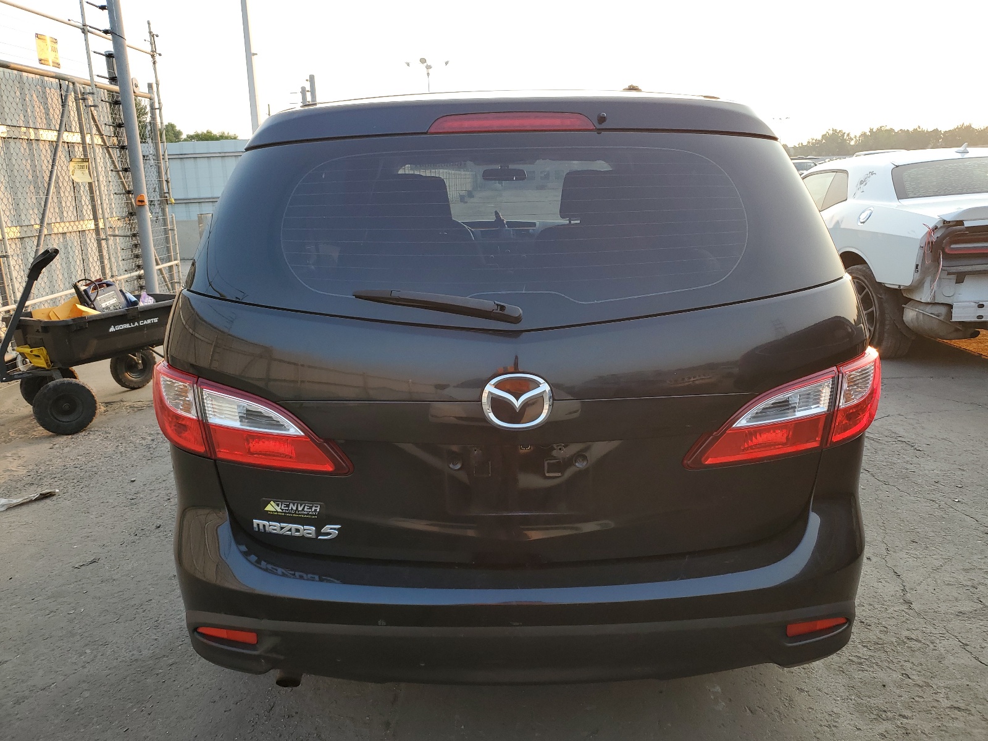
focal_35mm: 26
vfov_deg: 53.1
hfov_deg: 67.3
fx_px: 742
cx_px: 494
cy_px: 370
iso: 50
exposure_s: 1/270
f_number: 1.5
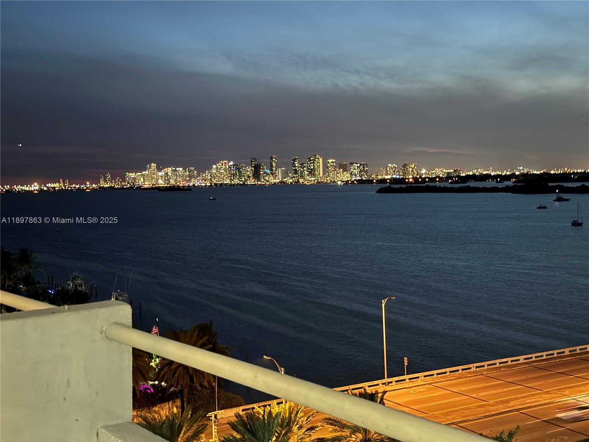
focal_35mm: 48
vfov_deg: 30.3
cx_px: 294
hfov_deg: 39.7
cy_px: 221
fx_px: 817
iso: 500
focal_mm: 6.86
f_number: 1.78
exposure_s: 1/5
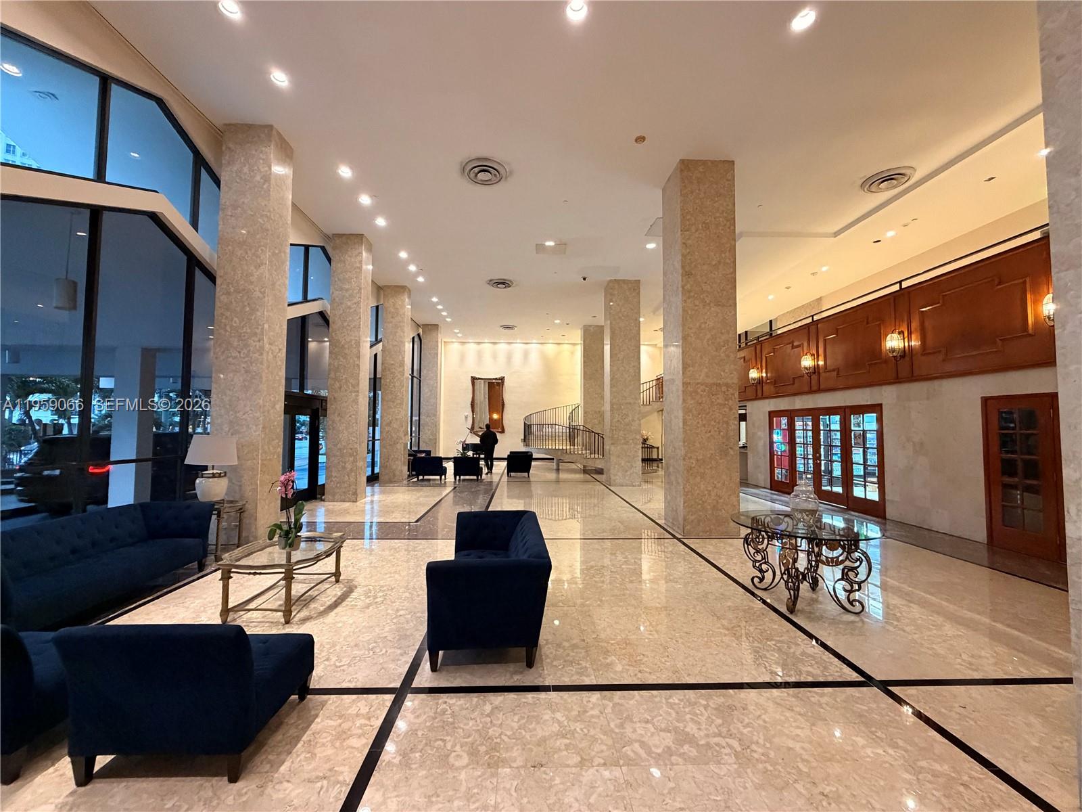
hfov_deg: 102.1
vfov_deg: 85.7
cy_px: 406
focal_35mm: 14
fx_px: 438
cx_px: 541
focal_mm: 2.22
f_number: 2.2
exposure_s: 1/60
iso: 500
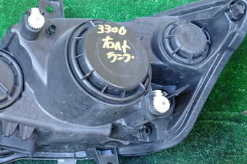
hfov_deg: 36.8
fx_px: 363
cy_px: 69
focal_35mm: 53
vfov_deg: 25.5
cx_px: 69
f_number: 2.3
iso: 320
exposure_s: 1/30
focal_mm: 5.4
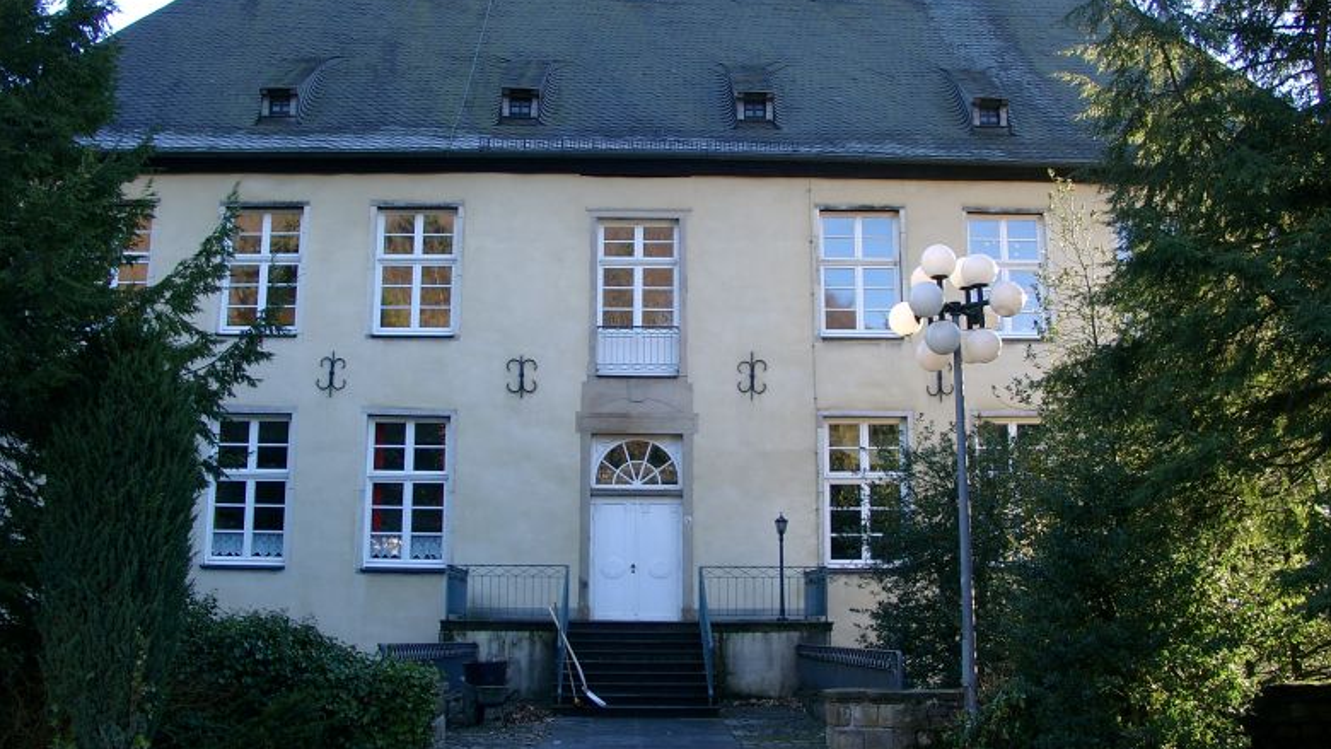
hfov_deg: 52.8
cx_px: 654
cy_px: 309
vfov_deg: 31.1
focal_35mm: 38
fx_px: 1341
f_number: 4
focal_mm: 7.13
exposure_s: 1/64.2
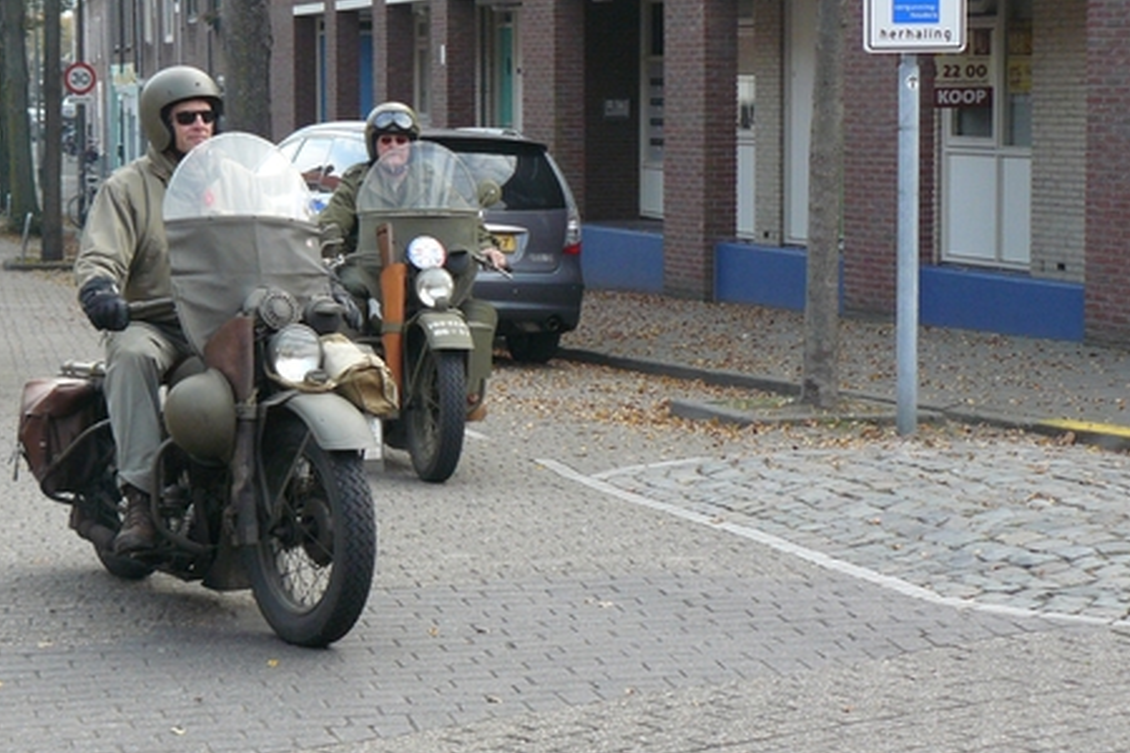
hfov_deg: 21.0
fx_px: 3044
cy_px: 301
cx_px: 387
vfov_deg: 14.1
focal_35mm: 97
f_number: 3.2
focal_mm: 11.6
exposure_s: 1/320
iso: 200
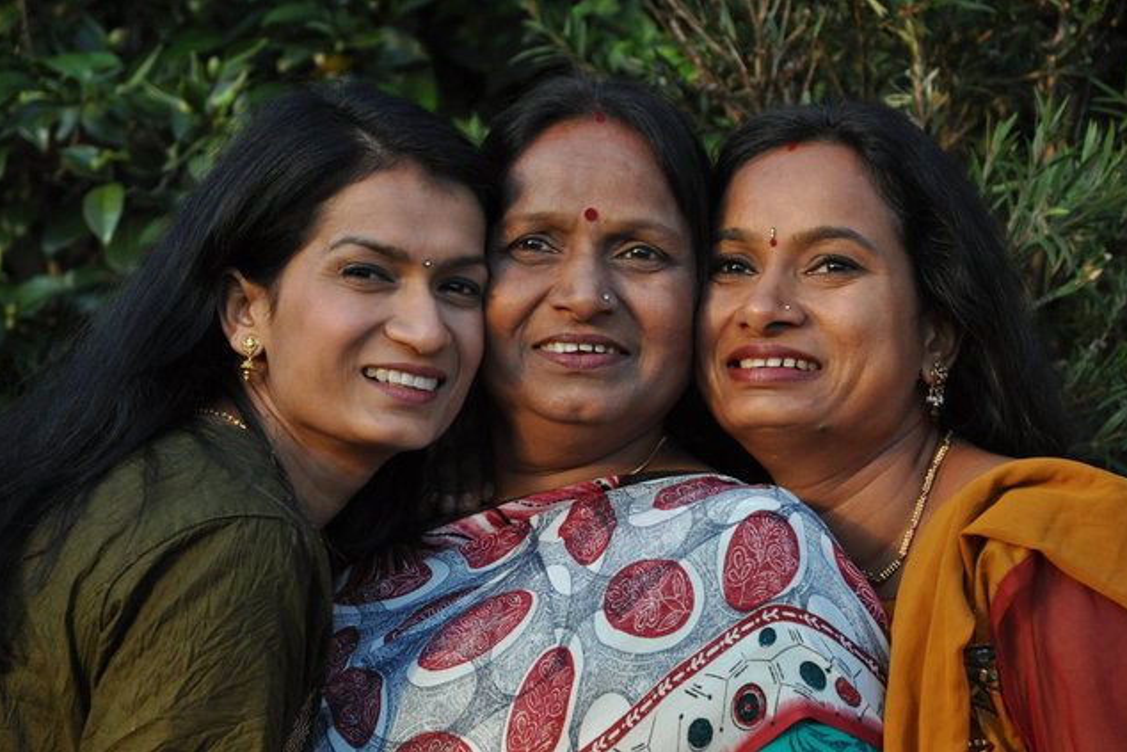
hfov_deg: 15.9
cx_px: 564
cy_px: 376
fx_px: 4024
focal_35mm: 129
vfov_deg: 10.7
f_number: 5.6
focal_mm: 85
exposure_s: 1/250
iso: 800
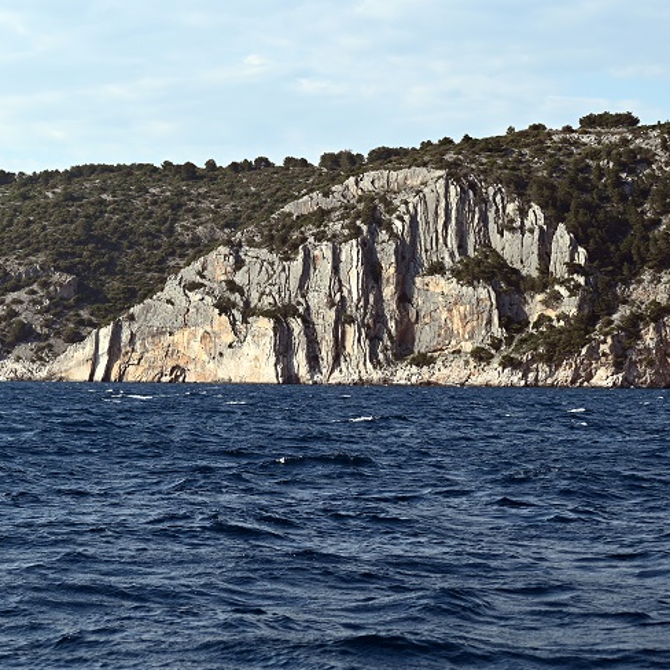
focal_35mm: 124
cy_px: 243
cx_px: 327
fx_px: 2715
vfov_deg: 14.1
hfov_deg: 14.1
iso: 100
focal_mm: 75
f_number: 6.3
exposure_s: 1/640
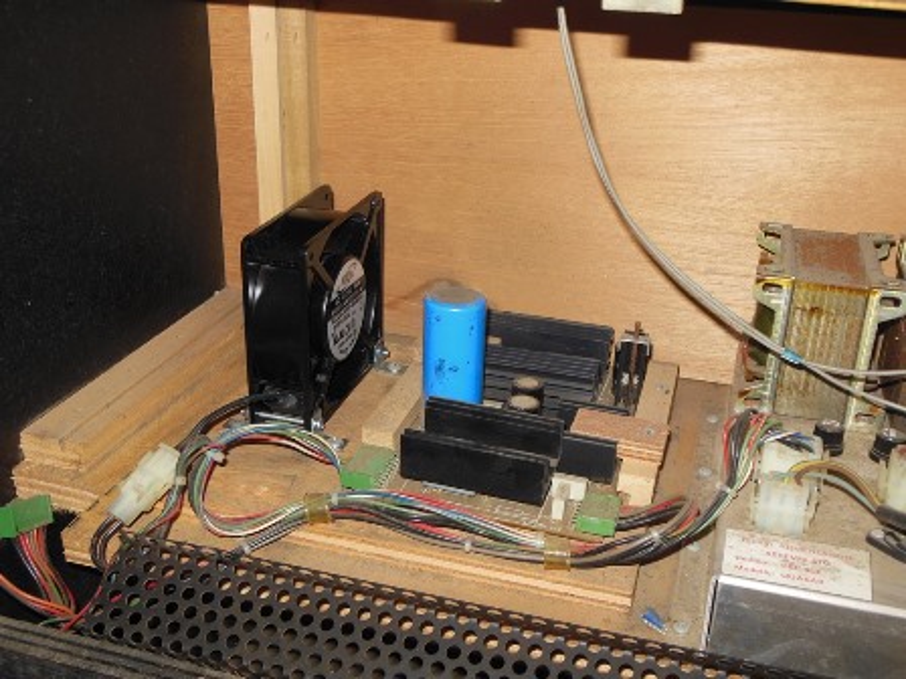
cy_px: 340
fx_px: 995
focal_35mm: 38
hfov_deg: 49.0
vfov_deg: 37.7
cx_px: 453
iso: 200
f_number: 3.6
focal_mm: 6.8
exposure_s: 1/30
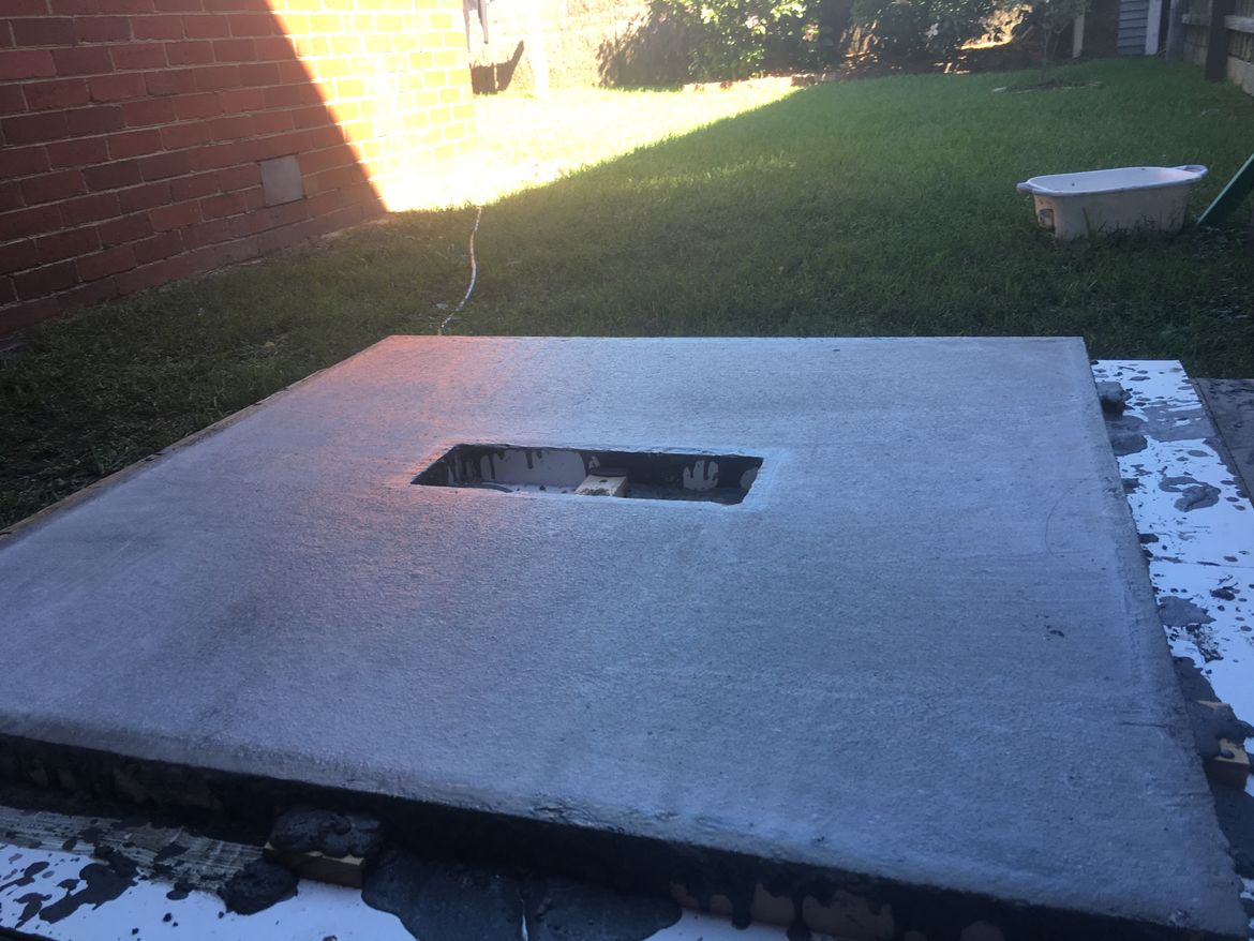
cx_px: 627
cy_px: 470
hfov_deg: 61.6
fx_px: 1051
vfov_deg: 48.2
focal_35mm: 29
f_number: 2.2
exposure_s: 1/118
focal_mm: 4.15
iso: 25
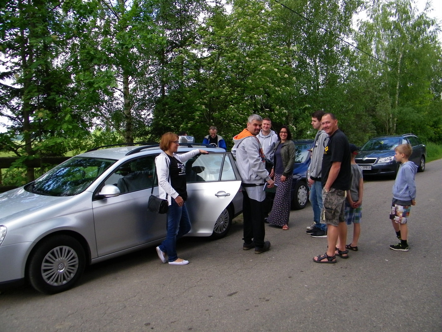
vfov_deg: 49.7
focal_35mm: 28
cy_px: 166
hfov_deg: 63.4
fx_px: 357
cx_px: 221
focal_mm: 5
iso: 100
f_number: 7
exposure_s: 1/125
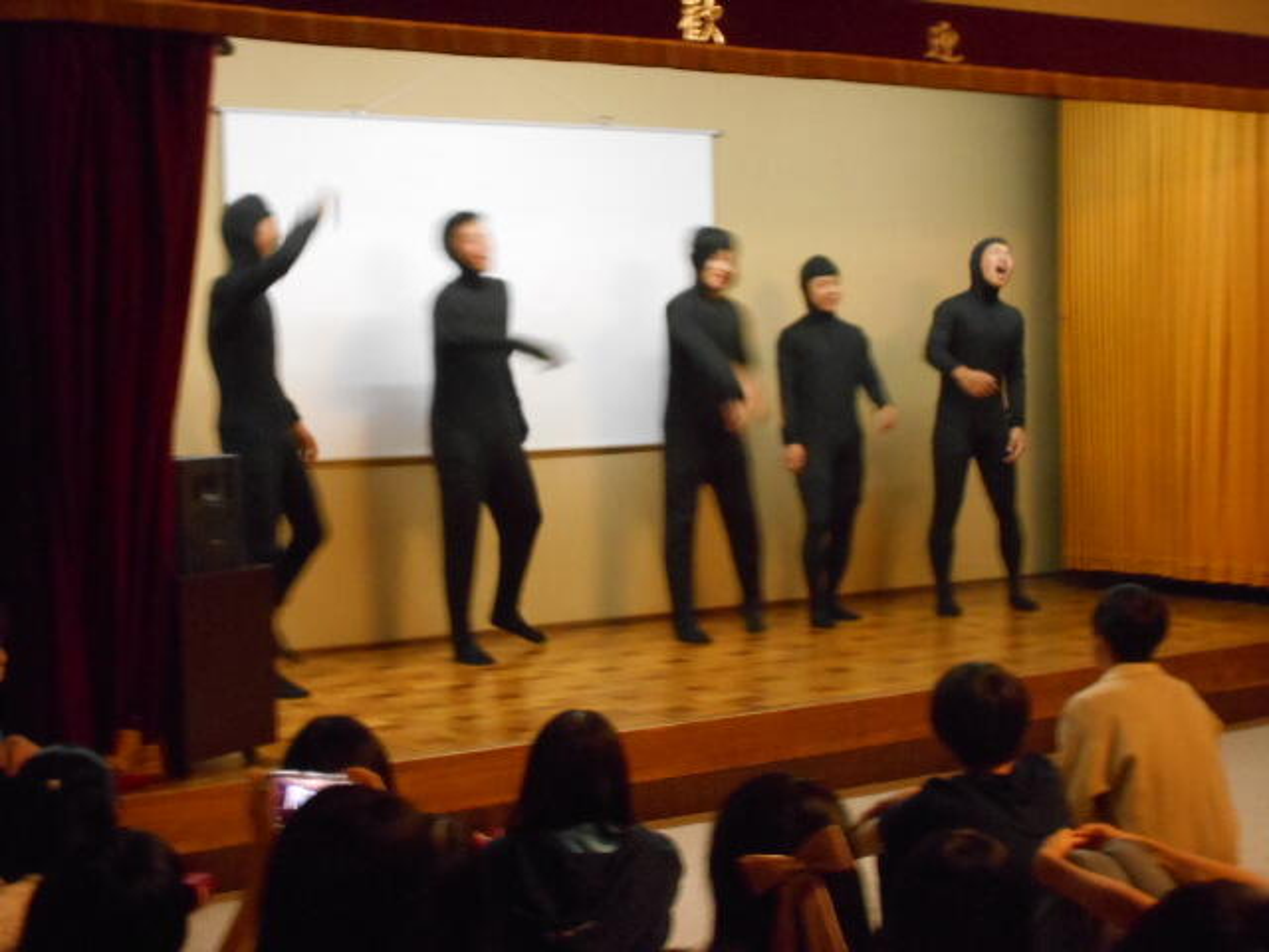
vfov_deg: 25.2
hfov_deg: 33.2
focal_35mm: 58
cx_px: 634
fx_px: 2126
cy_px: 476
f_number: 4.9
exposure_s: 1/15
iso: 800
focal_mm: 10
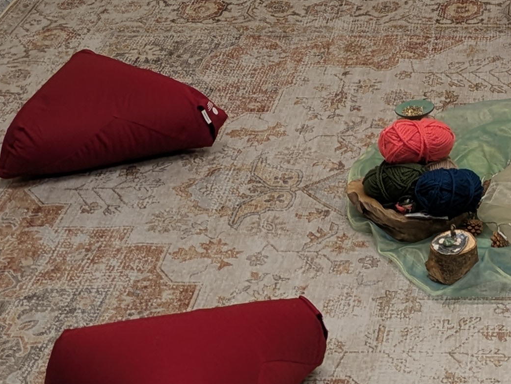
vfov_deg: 12.8
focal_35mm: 111
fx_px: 1640
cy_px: -147
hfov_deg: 17.2
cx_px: 550
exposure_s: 1/50
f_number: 1.89
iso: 60
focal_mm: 5.43
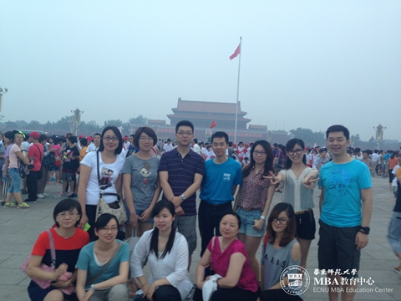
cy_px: 150
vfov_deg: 42.9
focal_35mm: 33
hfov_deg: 55.4
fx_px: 382
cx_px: 200
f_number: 2.4
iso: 50
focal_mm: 4.13
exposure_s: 1/24
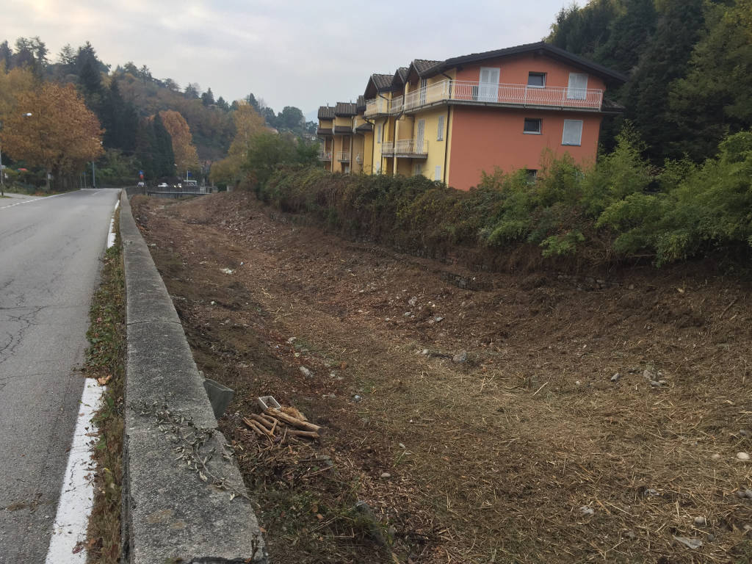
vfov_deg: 48.2
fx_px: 630
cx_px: 376
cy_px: 282
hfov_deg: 61.7
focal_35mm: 29
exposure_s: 1/100
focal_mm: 4.15
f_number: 2.2
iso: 32
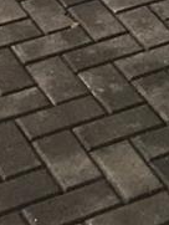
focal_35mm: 192
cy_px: -501
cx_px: 236
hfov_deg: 7.6
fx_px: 1248
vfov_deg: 8.3
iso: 50
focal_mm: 4.15
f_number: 2.2
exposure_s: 1/15
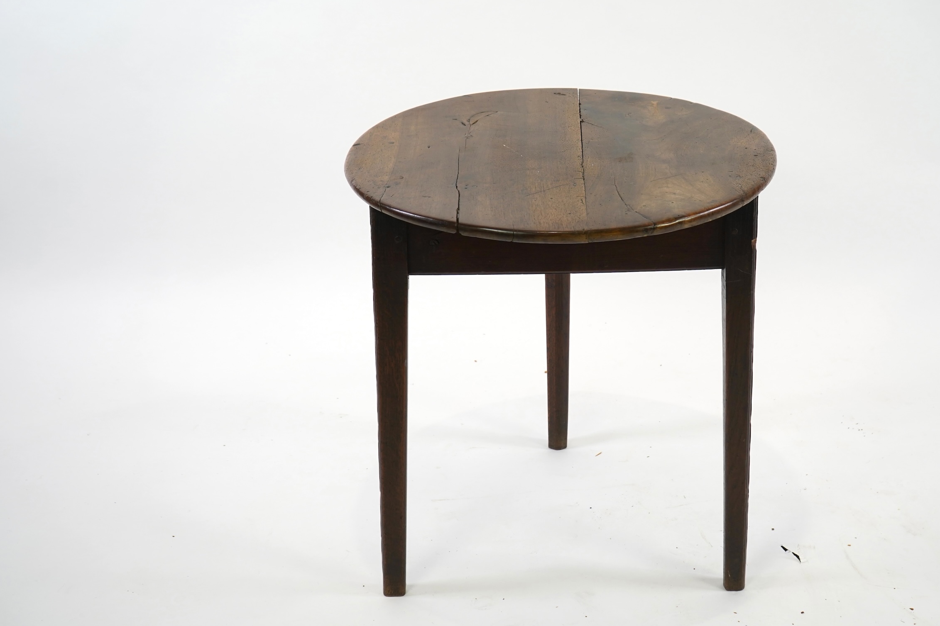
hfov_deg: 37.4
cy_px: 297
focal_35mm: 53
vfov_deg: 25.5
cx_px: 570
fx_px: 1384
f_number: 5
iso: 400
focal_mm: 40
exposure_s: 1/100
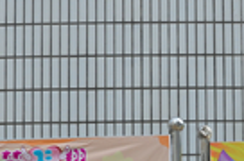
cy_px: 251
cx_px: 179
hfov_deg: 20.5
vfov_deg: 12.9
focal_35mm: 99
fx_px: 669
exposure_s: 1/250
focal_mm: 18
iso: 125
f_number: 8
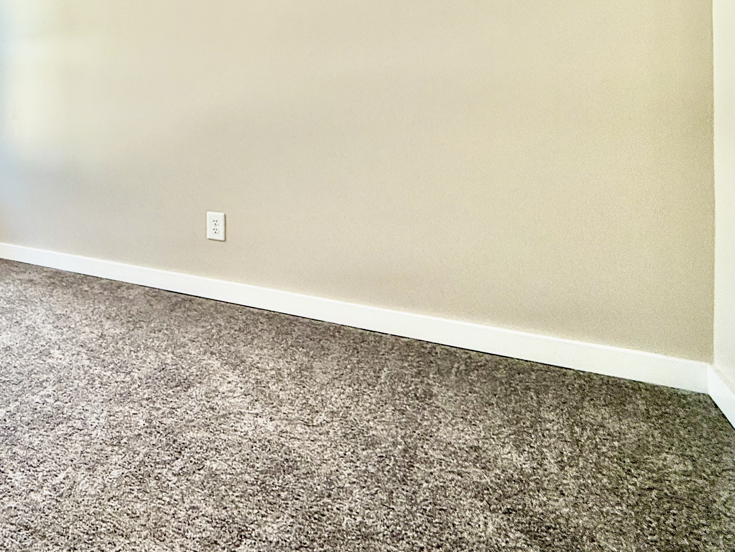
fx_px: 595
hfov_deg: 53.6
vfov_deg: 47.2
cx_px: 46
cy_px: 115
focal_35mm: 28
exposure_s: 1/120
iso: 160
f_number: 2.2
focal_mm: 2.22
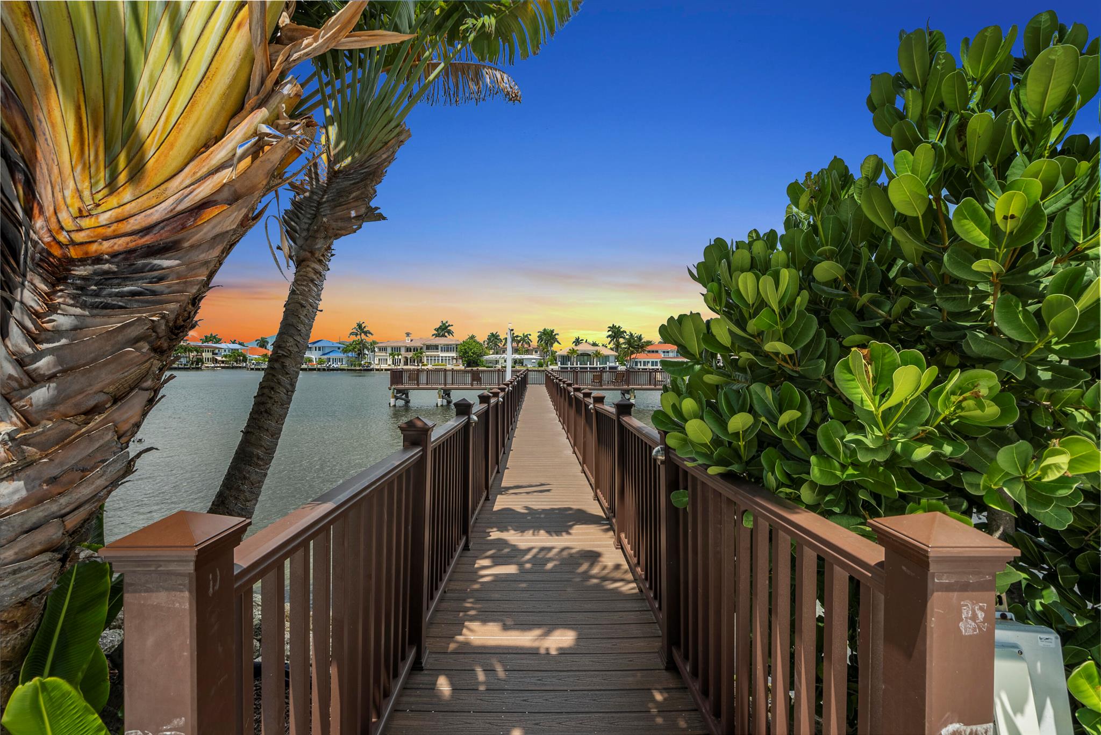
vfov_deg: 73.8
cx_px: 550
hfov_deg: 96.7
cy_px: 368
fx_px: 490
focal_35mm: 16
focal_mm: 16
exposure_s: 1/100
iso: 160
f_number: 13
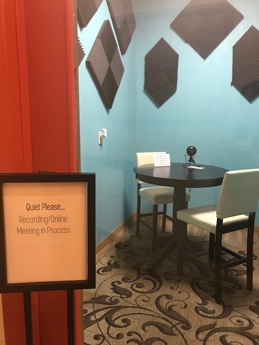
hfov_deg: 49.7
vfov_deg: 63.4
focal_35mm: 28
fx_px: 279
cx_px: 130
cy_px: 172
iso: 80
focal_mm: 3.99
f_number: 1.8
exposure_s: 1/15
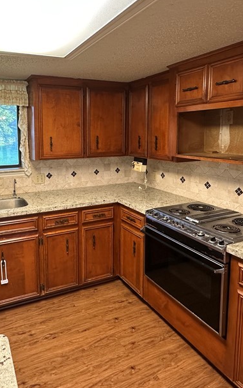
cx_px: 83
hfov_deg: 48.5
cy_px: 160
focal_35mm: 25
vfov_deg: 72.0
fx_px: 265
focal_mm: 2.22
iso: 200
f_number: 2.2
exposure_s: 1/61
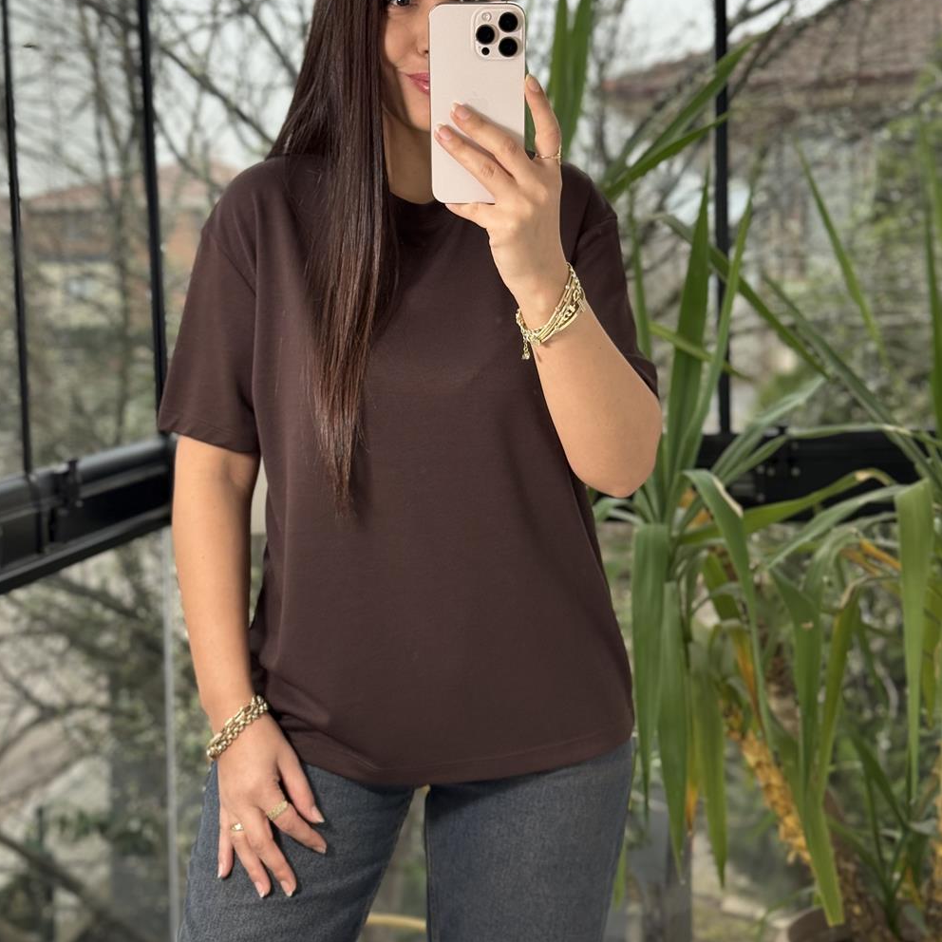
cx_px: 468
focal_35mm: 57
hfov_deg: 30.0
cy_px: 406
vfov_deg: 30.0
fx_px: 1755
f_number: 1.78
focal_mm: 6.76
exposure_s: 1/122
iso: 64
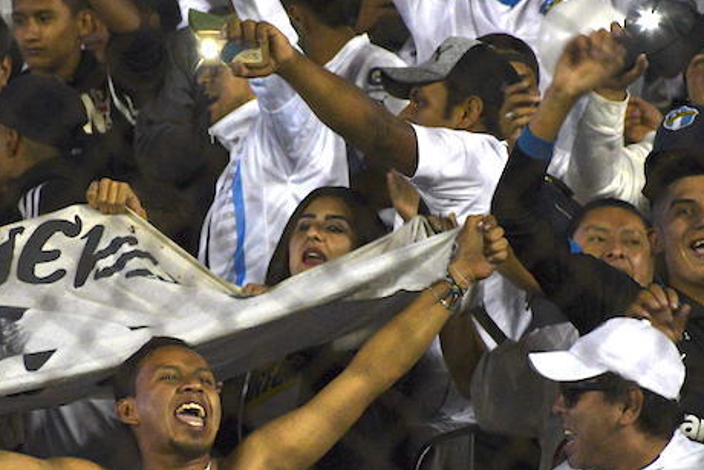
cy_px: 335
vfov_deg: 1.9
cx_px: 282
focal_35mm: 735
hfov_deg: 2.8
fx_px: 14377
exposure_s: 1/160
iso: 4000
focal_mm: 240
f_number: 6.3
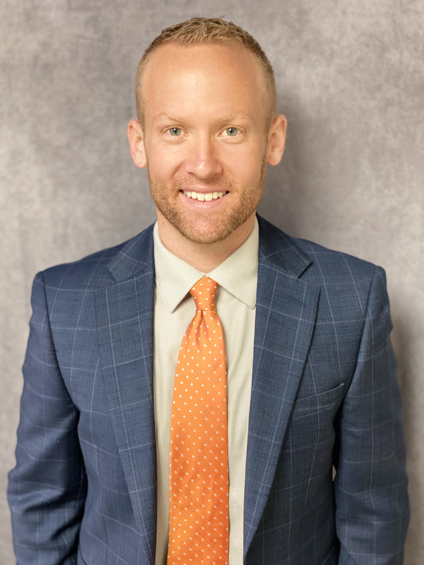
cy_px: 282
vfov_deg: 36.8
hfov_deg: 28.0
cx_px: 212
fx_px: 849
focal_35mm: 52
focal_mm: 6
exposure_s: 1/40
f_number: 2
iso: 125
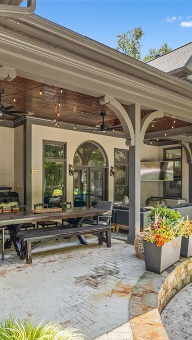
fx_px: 251
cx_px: 62
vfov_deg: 68.3
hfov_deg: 41.2
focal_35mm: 28
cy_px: 171
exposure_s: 1/3200
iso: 1250
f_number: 6.3
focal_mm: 17.5
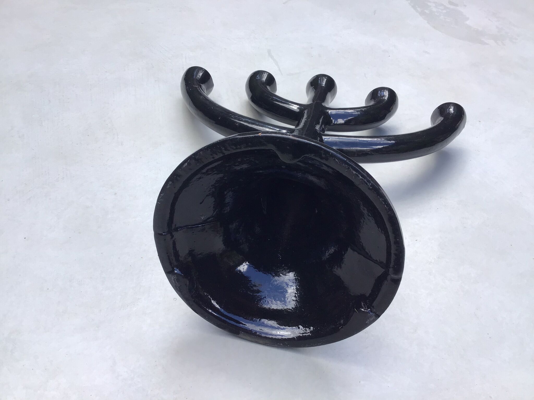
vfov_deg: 45.4
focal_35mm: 31
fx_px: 478
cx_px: 267
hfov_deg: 58.4
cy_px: 200
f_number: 2.4
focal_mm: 3.3
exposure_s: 1/159
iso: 25
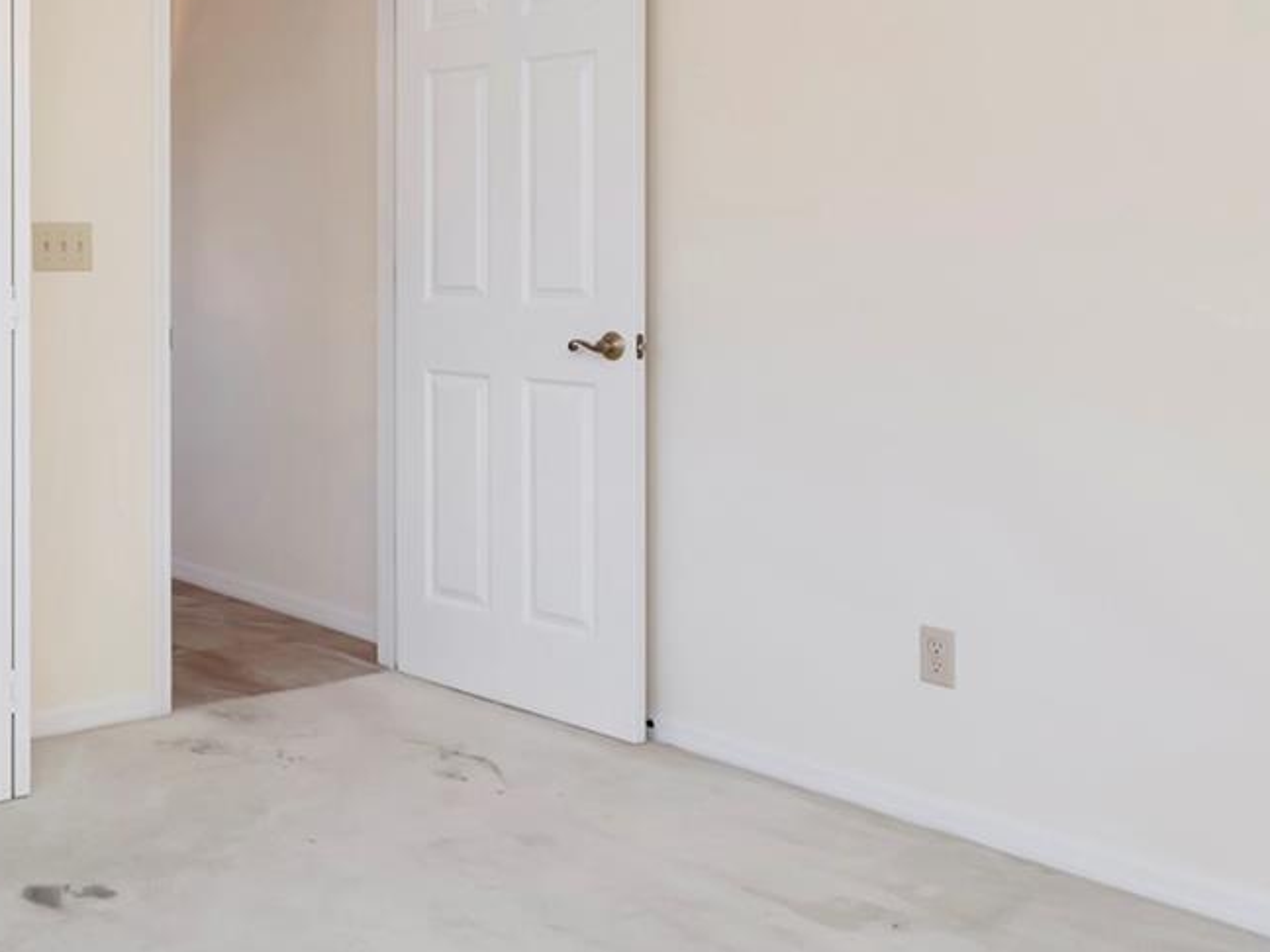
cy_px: 323
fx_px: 1438
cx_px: 98
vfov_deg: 36.3
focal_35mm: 39
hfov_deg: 43.1
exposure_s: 1/40
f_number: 7.1
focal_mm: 11
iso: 1000
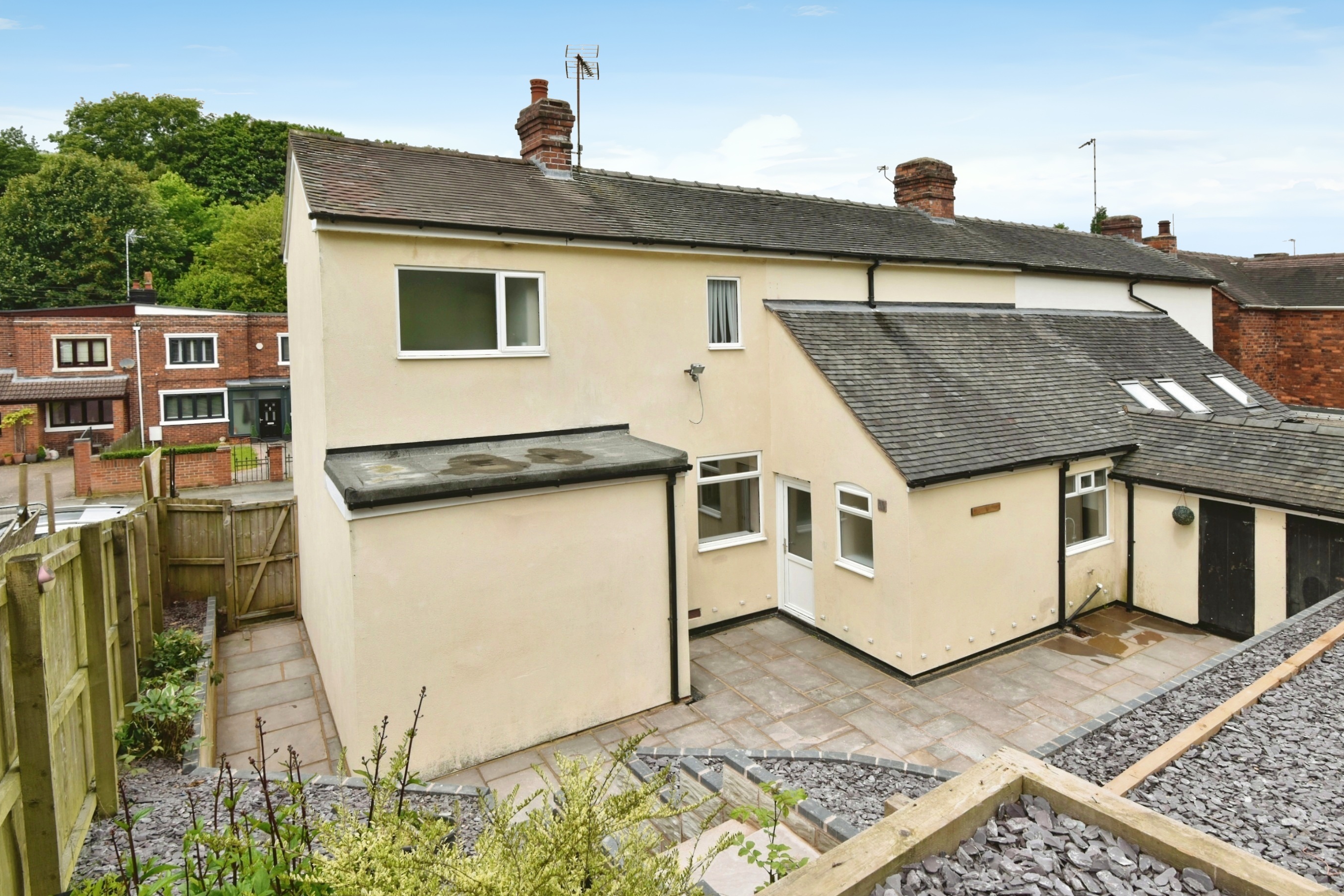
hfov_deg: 89.9
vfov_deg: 67.4
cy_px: 448
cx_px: 711
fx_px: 672
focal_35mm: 18
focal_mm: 16
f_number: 7.1
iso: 400
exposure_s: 1/800
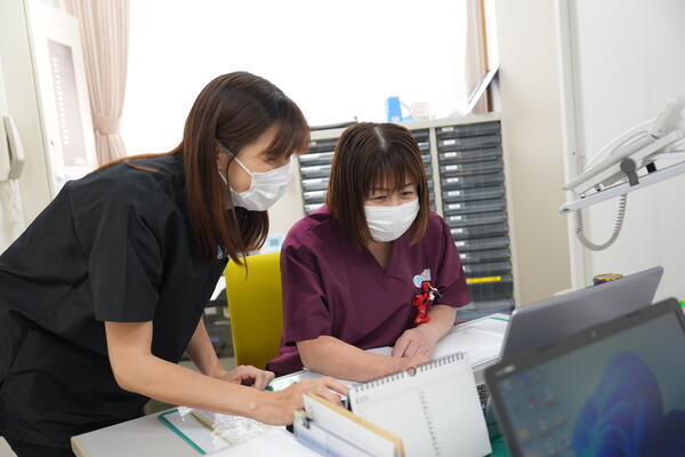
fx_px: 666
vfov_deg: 37.9
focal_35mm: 35
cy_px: 228
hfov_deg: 54.4
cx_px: 342
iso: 1250
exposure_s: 1/160
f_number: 2.8
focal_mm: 35
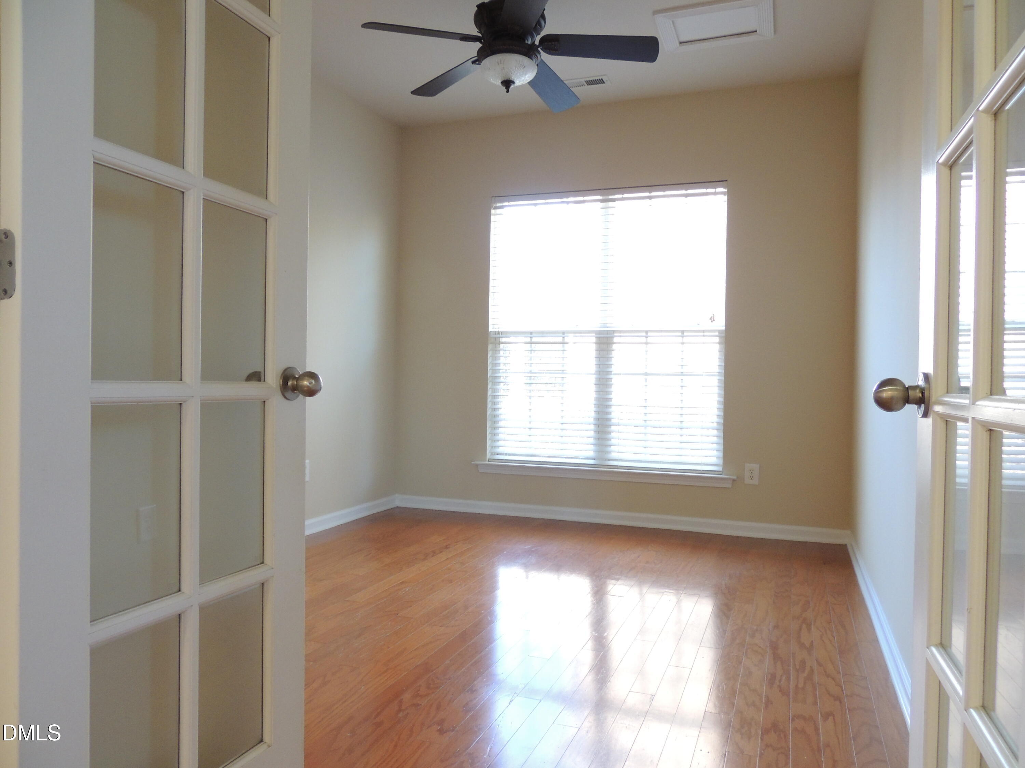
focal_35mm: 24
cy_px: 384
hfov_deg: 71.6
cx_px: 512
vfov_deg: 56.8
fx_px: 711
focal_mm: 4.3
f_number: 3
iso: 400
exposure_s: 1/30
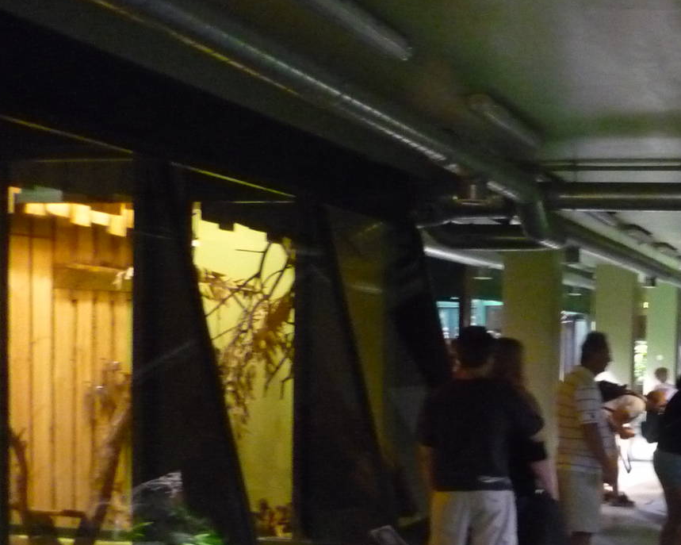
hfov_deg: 30.1
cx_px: 609
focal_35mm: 60
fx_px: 1209
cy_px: 384
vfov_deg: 25.2
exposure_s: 1/20
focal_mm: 5.5
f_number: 2.8
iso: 800
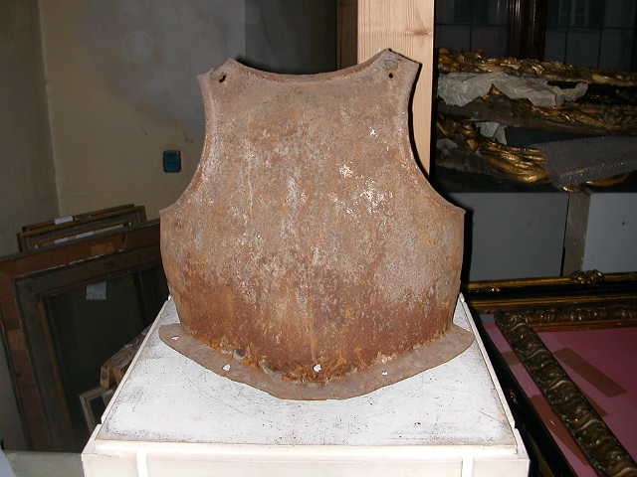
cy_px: 238
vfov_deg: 38.7
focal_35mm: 37
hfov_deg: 50.1
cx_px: 318
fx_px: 681
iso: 100
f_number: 2.7
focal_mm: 5.6
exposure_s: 1/59.9
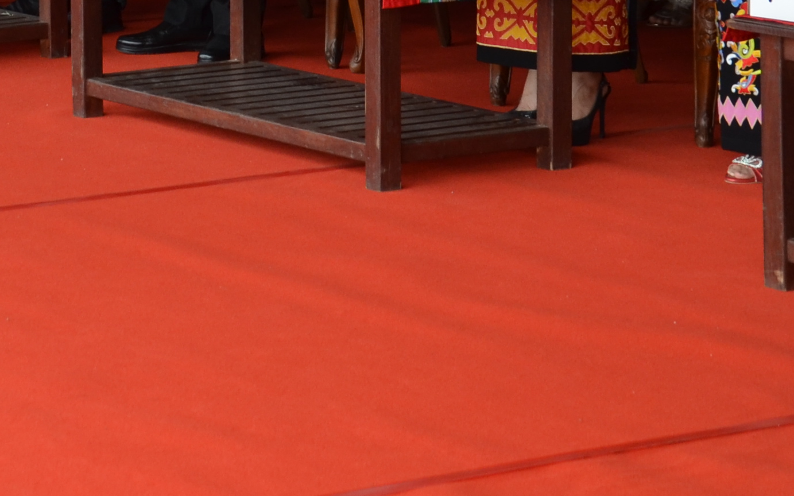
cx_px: -220
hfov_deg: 11.7
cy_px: -336
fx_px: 3765
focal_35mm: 174
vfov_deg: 7.4
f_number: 5.6
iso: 320
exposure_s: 1/125
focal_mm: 32
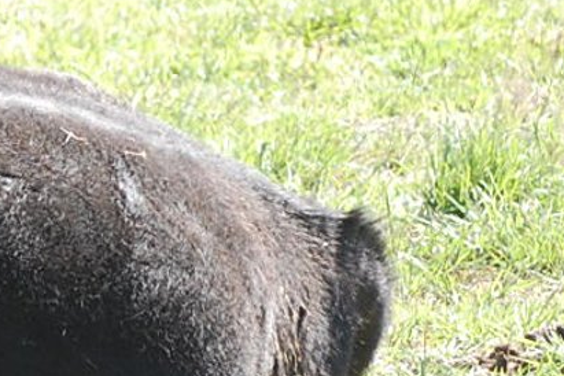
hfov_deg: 3.9
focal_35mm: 529
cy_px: 304
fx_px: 8288
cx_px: -142
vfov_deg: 2.6
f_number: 5
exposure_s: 1/400
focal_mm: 85
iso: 400
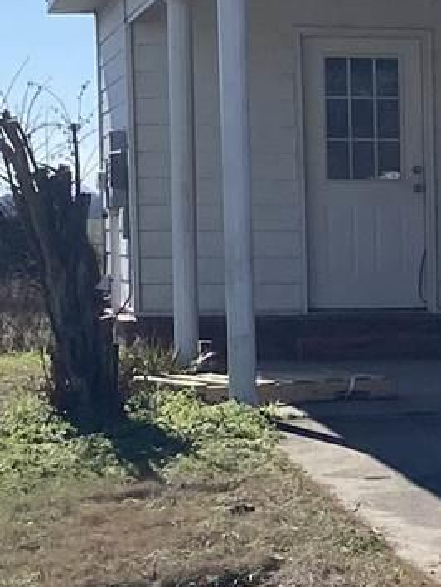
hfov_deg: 8.5
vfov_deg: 11.7
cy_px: 418
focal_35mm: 169
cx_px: 756
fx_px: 2867
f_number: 1.8
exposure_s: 1/4274
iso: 32
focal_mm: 4.25
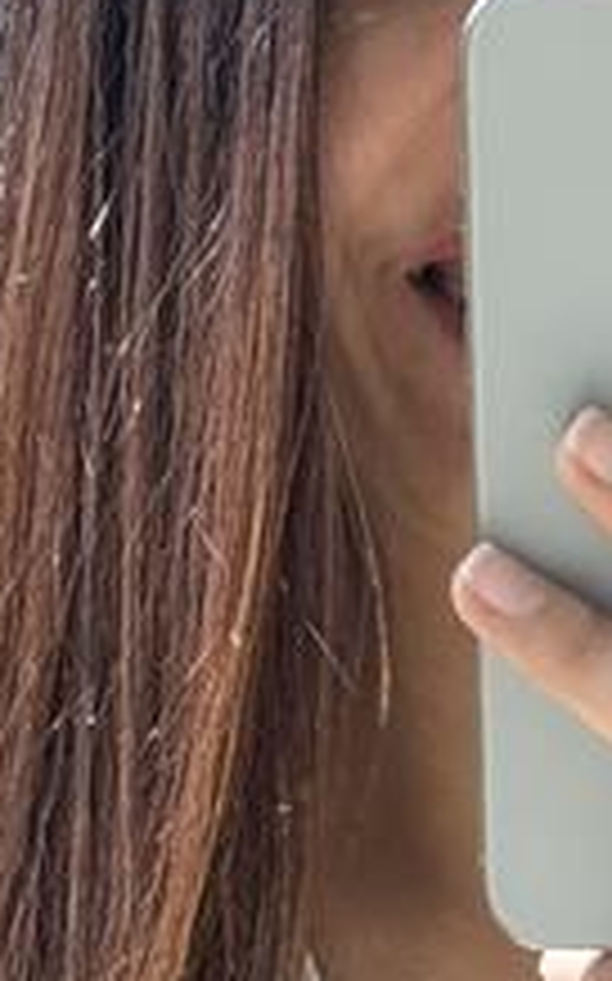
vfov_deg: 6.5
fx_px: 8310
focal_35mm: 311
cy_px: 2000
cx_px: 562
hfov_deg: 4.2
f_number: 1.78
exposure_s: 1/544
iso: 64
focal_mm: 6.76
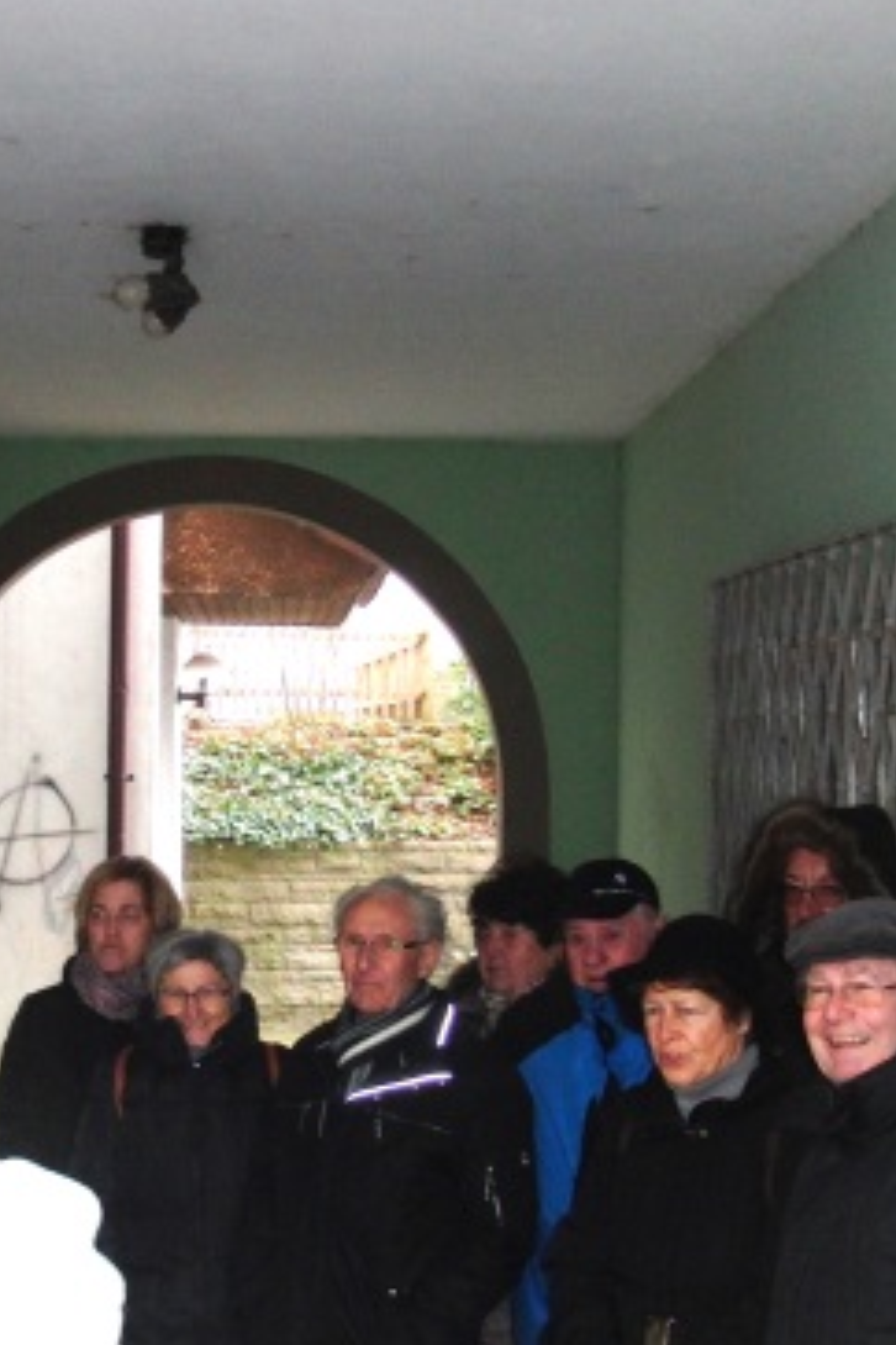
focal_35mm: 69
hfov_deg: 19.6
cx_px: 211
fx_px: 2576
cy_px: 737
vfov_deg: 29.2
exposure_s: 1/60
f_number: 3.6
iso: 250
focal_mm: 6.42
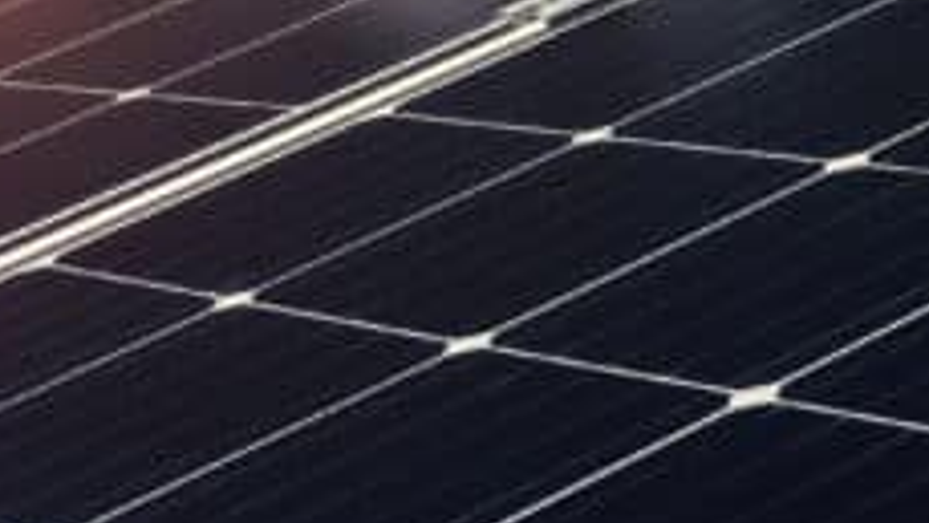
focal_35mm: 169
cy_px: -501
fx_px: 4164
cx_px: 669
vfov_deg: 7.0
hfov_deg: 12.7
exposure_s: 1/200
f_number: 13
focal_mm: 24
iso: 100
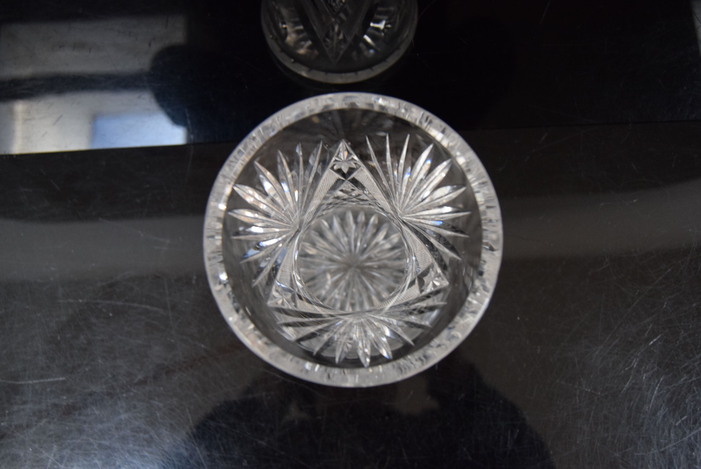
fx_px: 672
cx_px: 350
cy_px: 234
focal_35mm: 34
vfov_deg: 38.4
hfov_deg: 55.1
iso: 1600
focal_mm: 23
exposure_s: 1/80
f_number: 4.5
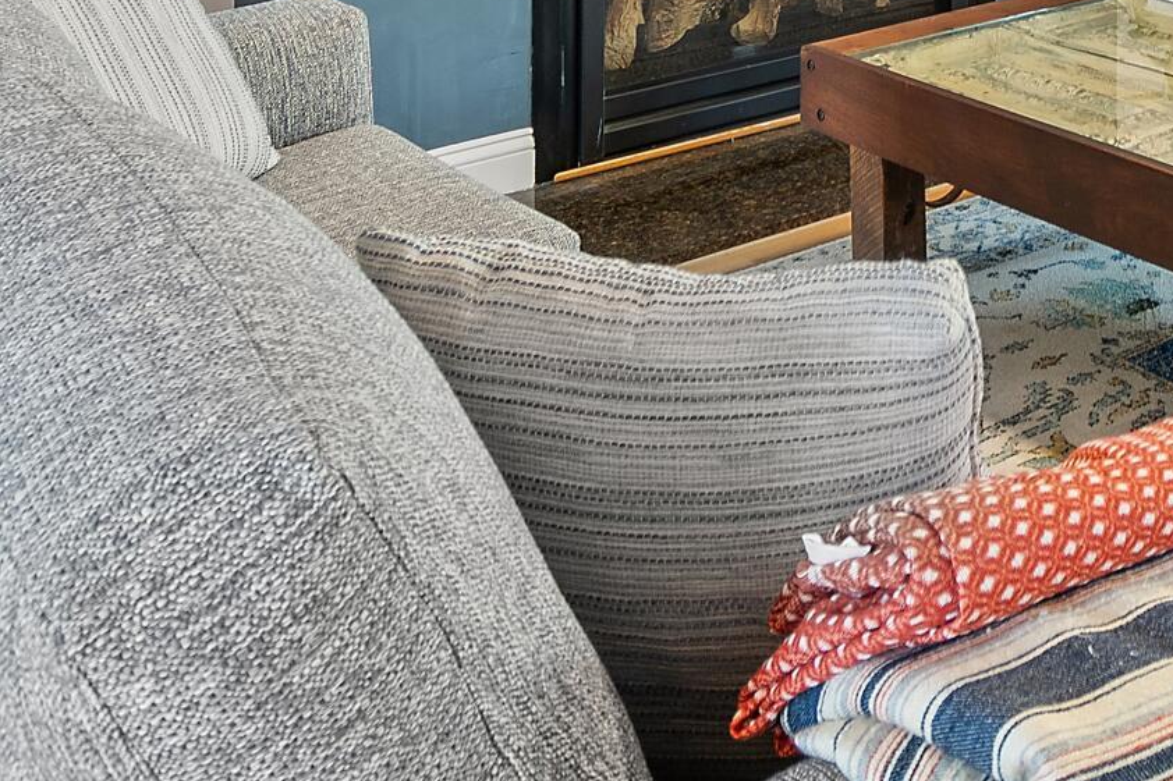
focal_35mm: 57
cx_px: 1241
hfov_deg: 31.7
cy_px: -455
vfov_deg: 19.9
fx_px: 1857
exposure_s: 1.3
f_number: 4.8
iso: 100
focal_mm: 11
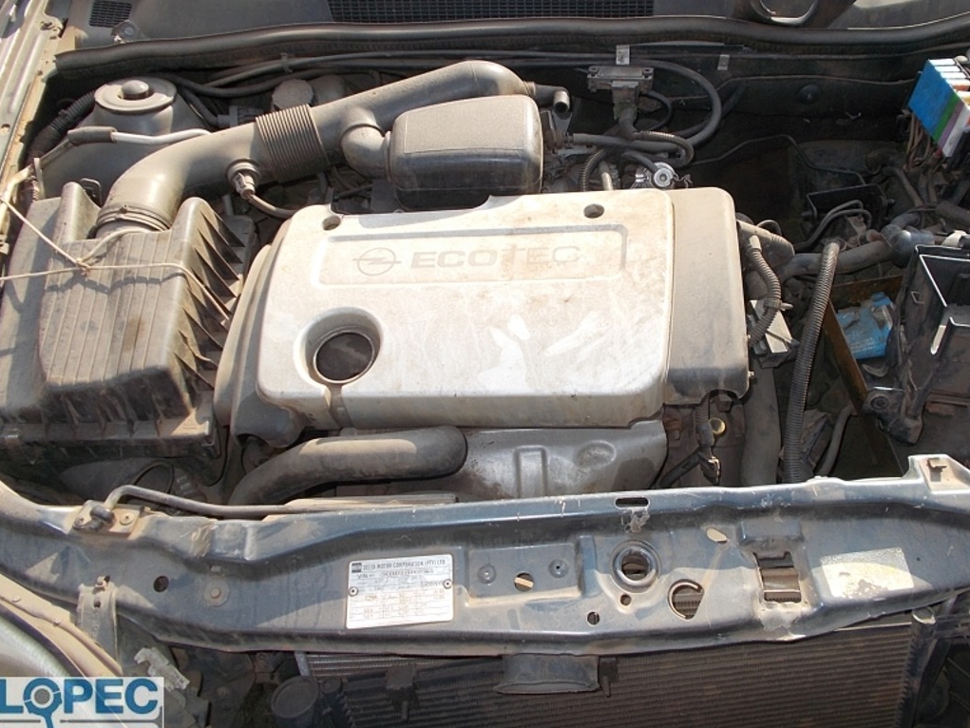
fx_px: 869
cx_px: 560
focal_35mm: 31
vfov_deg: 45.4
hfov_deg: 58.1
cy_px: 328
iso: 80
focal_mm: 4.6
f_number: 3.2
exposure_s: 1/250
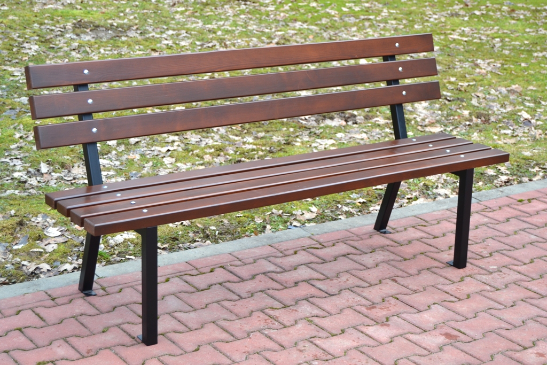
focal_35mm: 69
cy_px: 182
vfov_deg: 19.7
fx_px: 1048
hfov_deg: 29.2
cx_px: 274
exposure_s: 1/125
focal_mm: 46
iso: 100
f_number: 5.6
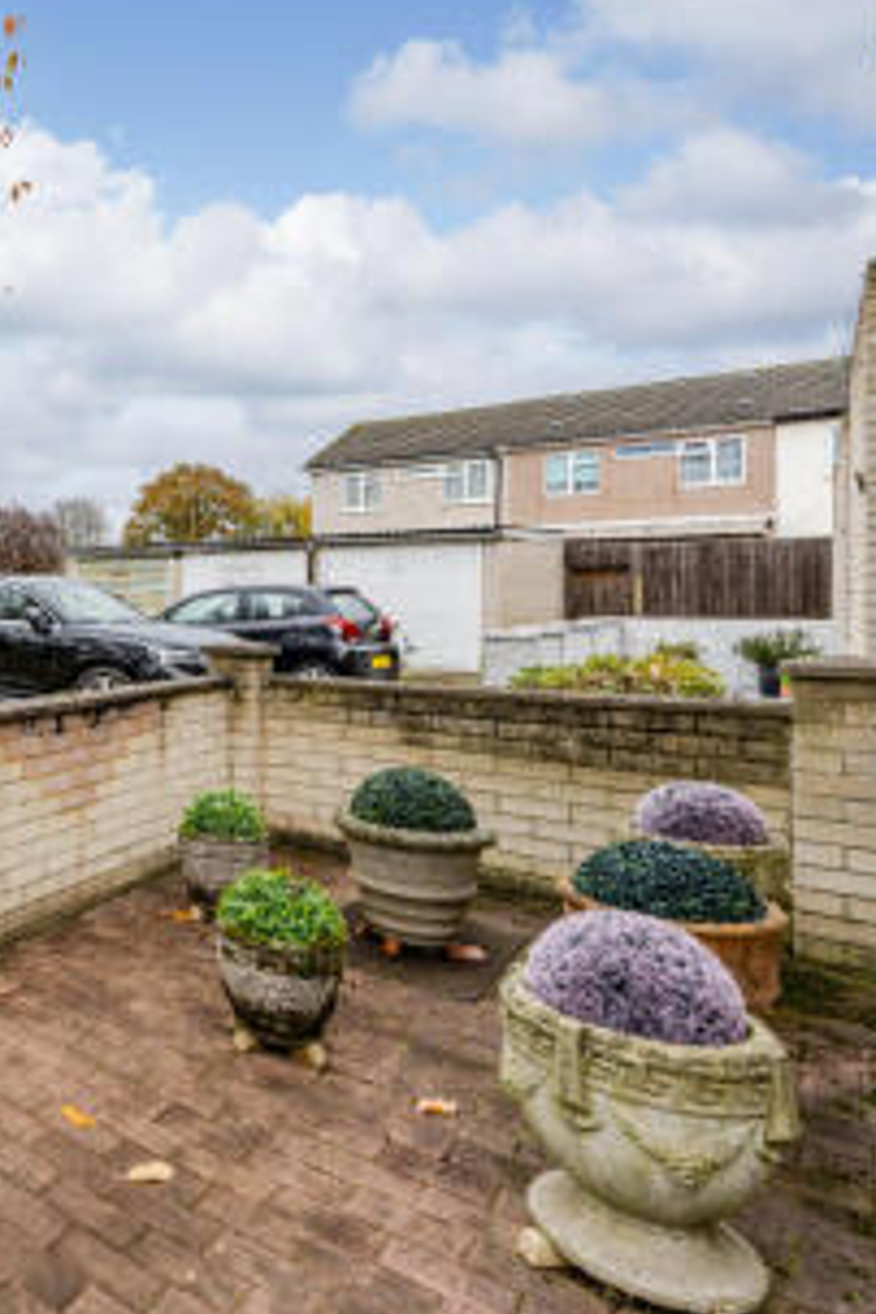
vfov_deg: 78.6
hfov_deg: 42.6
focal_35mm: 22
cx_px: -121
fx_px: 803
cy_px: 661
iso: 320
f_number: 6.7
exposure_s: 1/250
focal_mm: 14
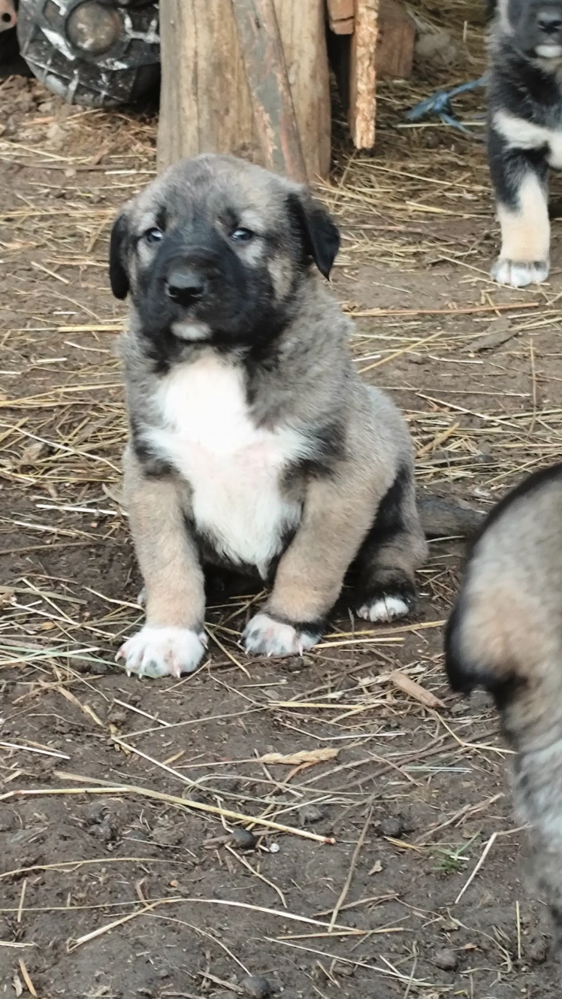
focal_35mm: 117
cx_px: 295
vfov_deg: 18.3
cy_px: 500
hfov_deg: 10.4
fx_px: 3098
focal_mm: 6.19
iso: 320
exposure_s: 1/33.3
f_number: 1.65
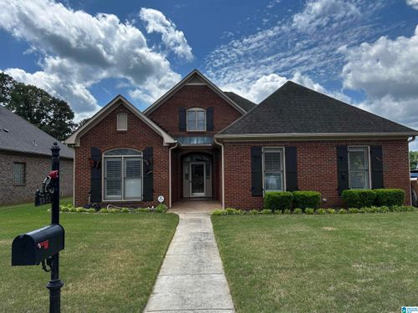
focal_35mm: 26
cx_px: 209
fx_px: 314
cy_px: 156
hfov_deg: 67.3
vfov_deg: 53.1
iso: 50
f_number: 1.5
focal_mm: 5.7
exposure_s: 1/4444
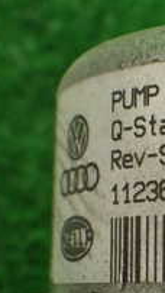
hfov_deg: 11.9
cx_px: 255
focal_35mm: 97
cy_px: 206
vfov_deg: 21.9
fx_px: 753
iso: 125
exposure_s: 1/125
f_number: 2.3
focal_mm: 5.4
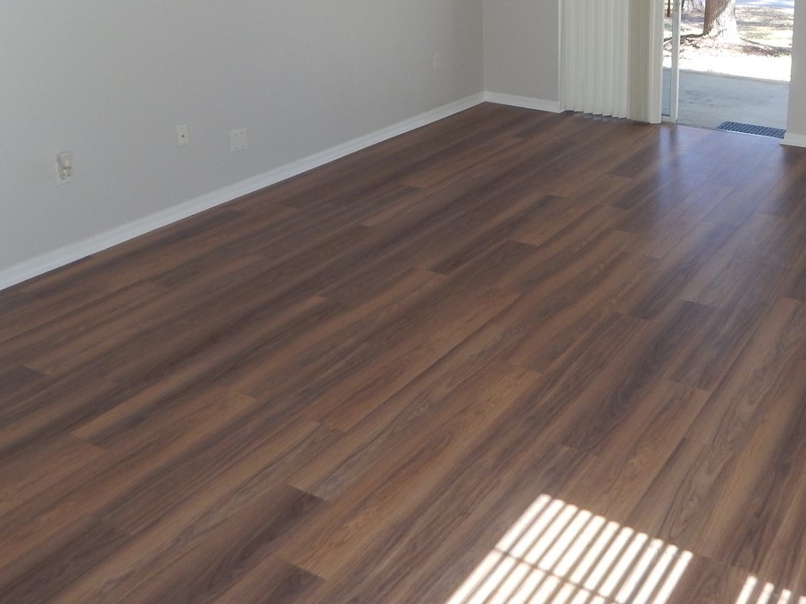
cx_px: 539
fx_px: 908
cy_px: 93
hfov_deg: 47.1
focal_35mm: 39
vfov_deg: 35.2
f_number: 3
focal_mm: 4
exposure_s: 1/80
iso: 125
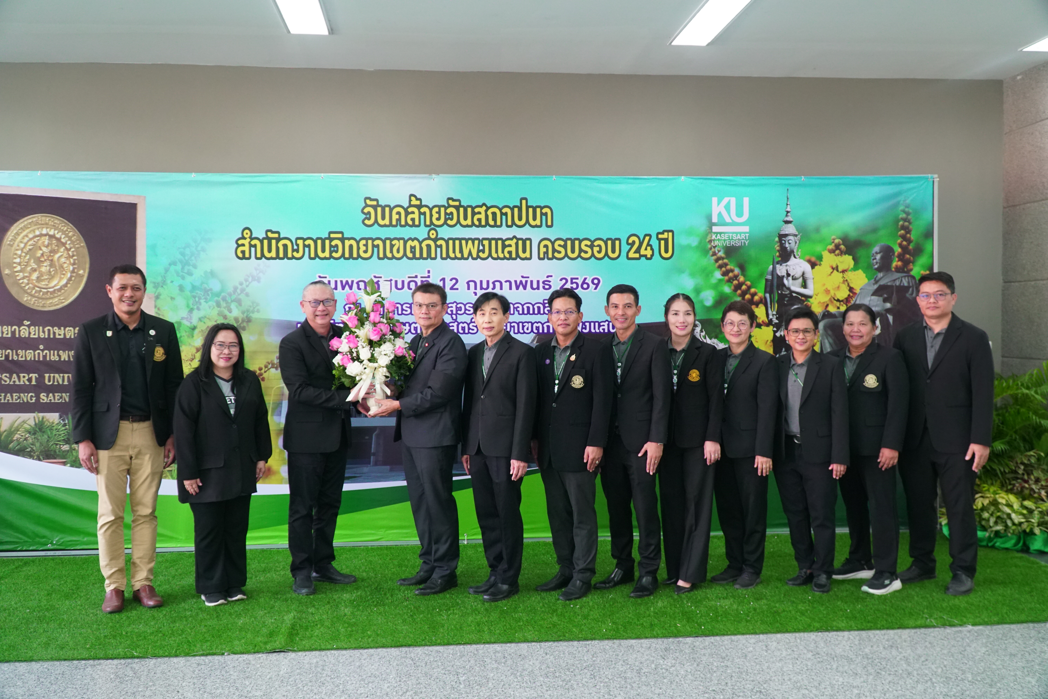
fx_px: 873
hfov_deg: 61.9
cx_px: 524
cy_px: 350
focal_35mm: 30
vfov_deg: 43.6
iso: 1250
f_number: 4
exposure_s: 1/60
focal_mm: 20
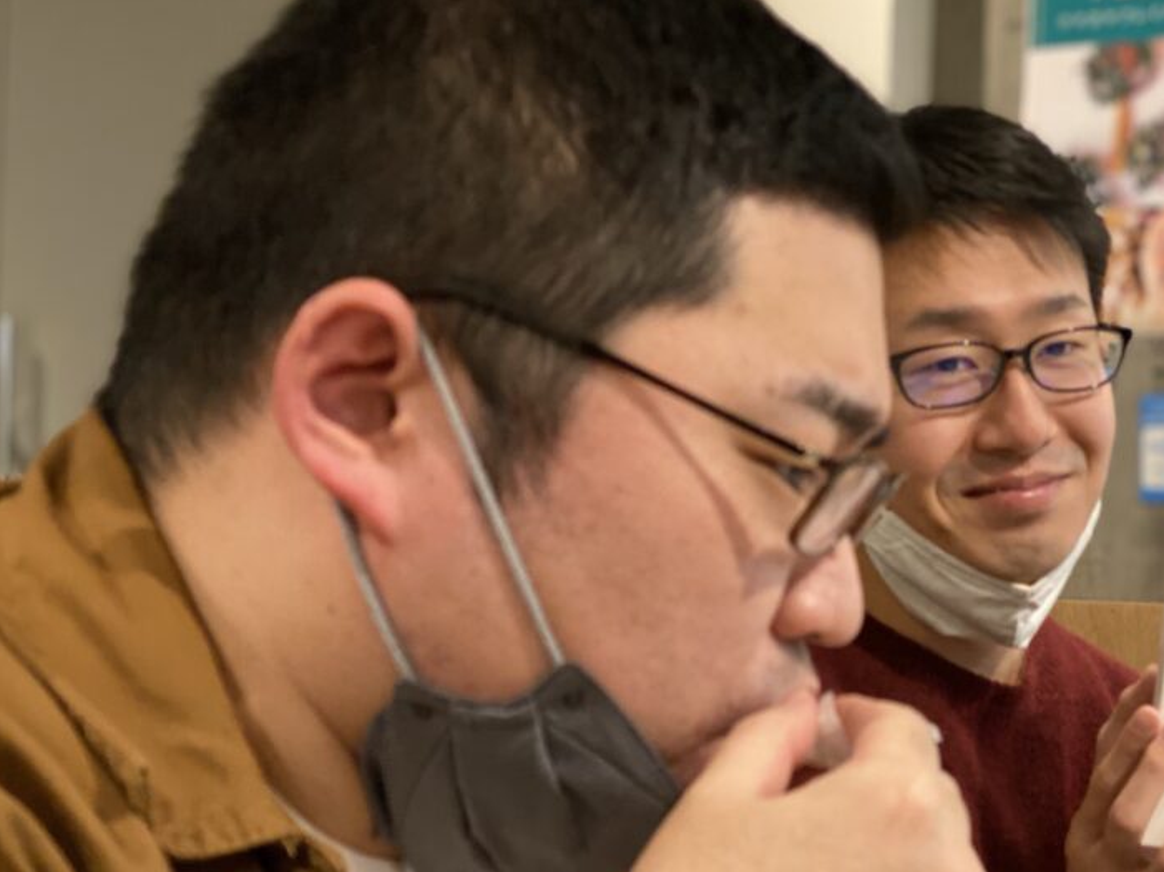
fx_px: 2554
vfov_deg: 19.4
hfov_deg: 25.6
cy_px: 500
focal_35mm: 76
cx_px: 765
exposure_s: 1/33
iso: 160
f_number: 2
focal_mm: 6
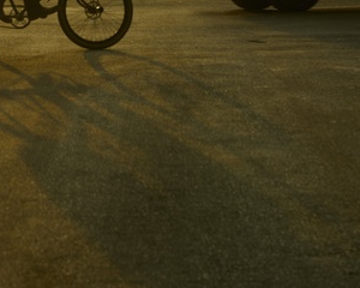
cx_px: 24
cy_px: -53
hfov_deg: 9.2
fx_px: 2216
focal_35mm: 208
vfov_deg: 7.4
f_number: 5
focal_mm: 65
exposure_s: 1/250
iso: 100
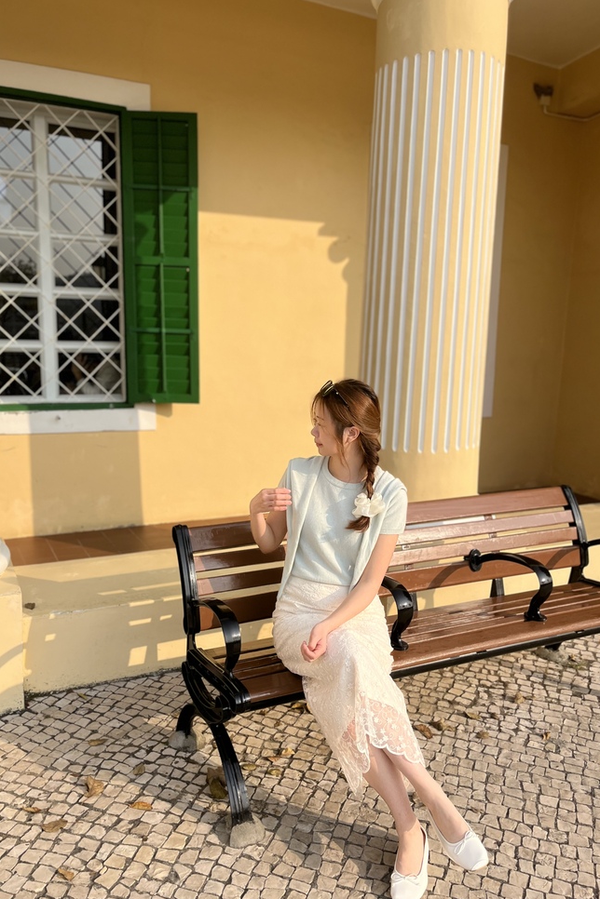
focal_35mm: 28
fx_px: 700
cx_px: 274
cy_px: 463
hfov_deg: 46.4
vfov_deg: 65.5
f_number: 1.6
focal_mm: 5.1
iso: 50
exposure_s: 1/3413
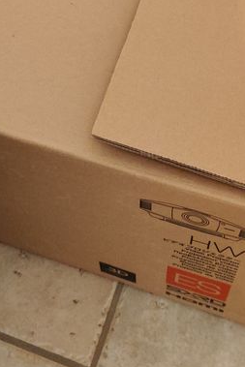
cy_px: -45
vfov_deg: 25.2
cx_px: 153
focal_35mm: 74
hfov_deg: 18.4
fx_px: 755
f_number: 1.65
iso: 1600
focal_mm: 4.75
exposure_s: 1/20
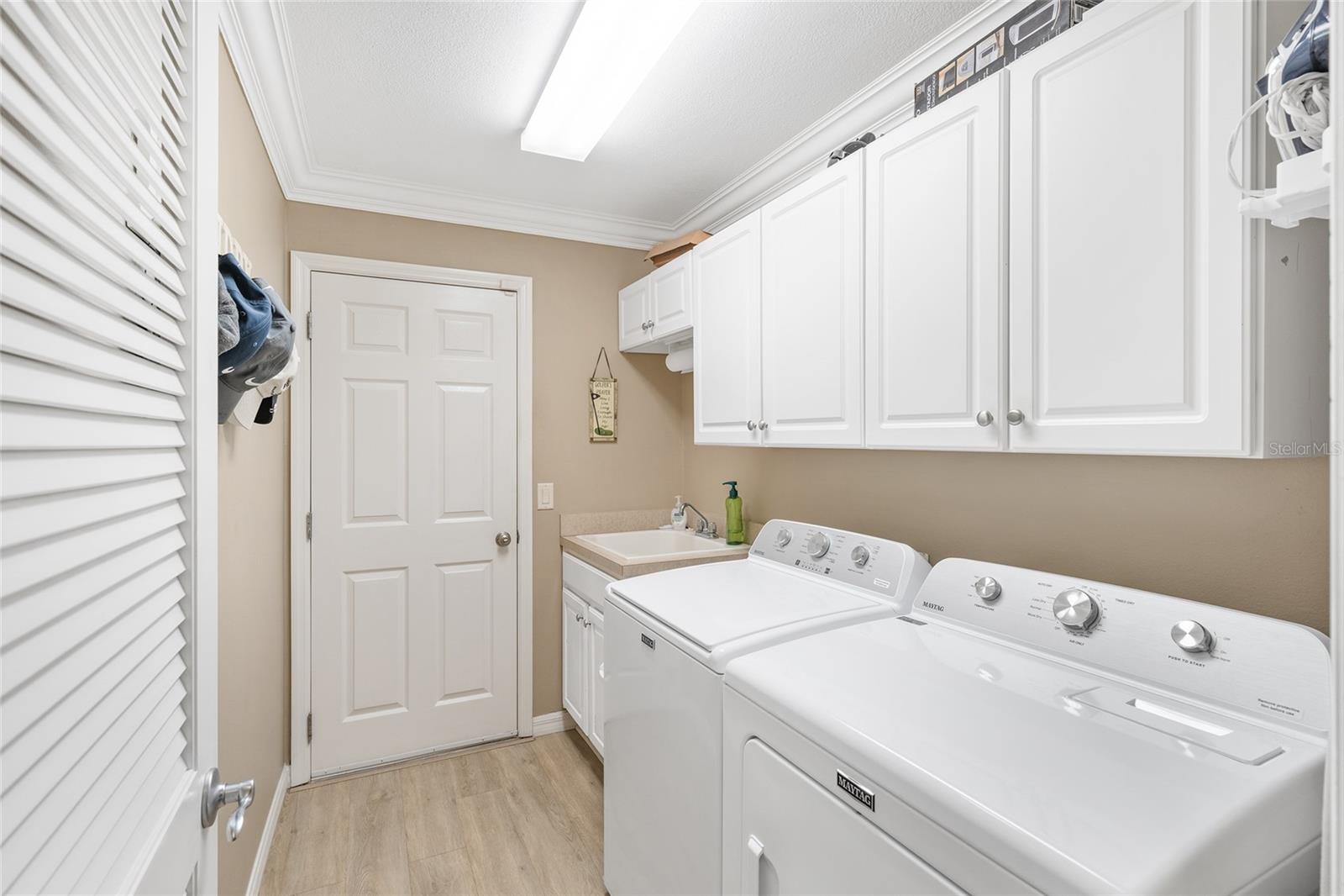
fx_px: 634
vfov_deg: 70.4
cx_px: 672
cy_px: 448
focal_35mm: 17
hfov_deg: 93.3
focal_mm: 17
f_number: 8
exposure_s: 1/4
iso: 500
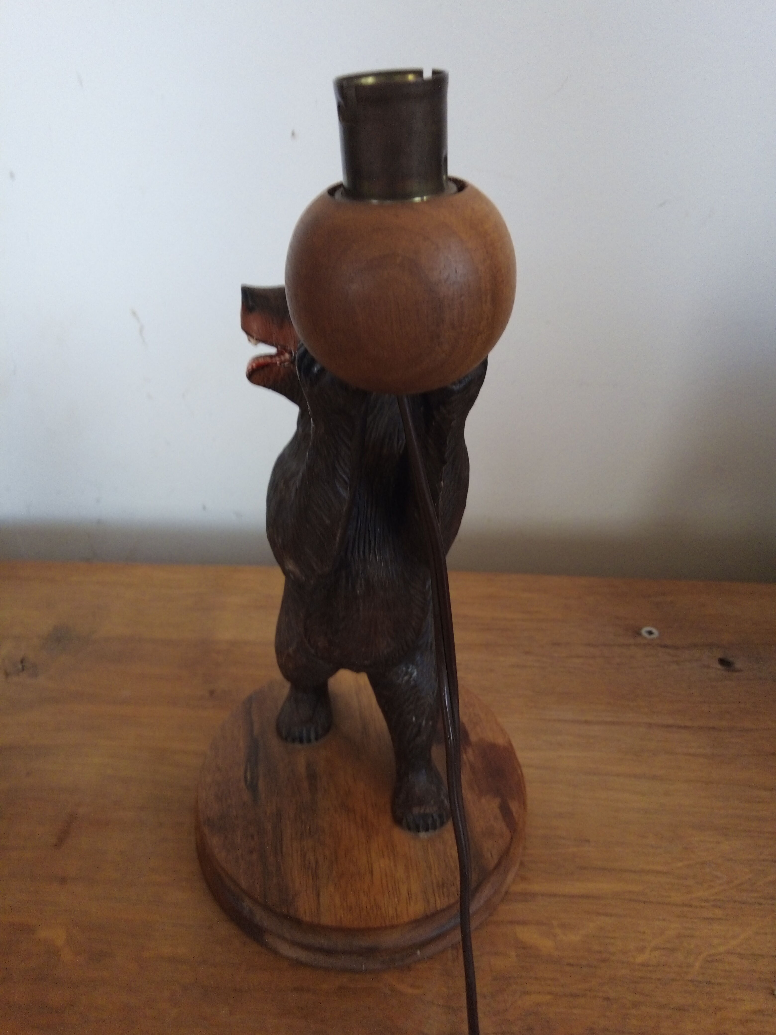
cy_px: 518
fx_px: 837
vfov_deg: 63.4
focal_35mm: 28
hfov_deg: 49.7
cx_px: 388
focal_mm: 4.52
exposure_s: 1/14.3
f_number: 2.2
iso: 256
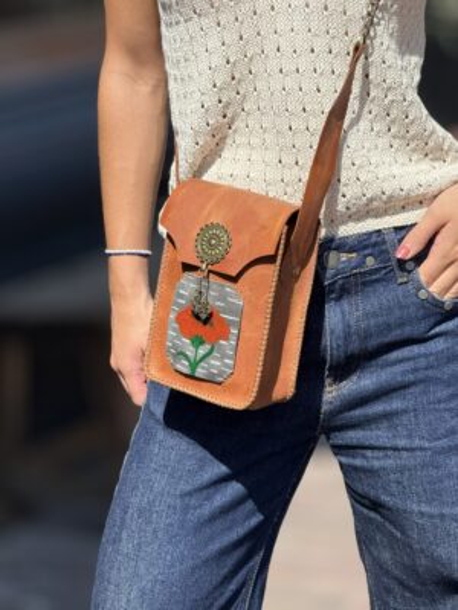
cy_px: 305
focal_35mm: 120
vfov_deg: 16.4
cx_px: 229
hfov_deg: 12.3
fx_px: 2117
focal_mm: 15.66
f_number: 2.8
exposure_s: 1/1271
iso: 64
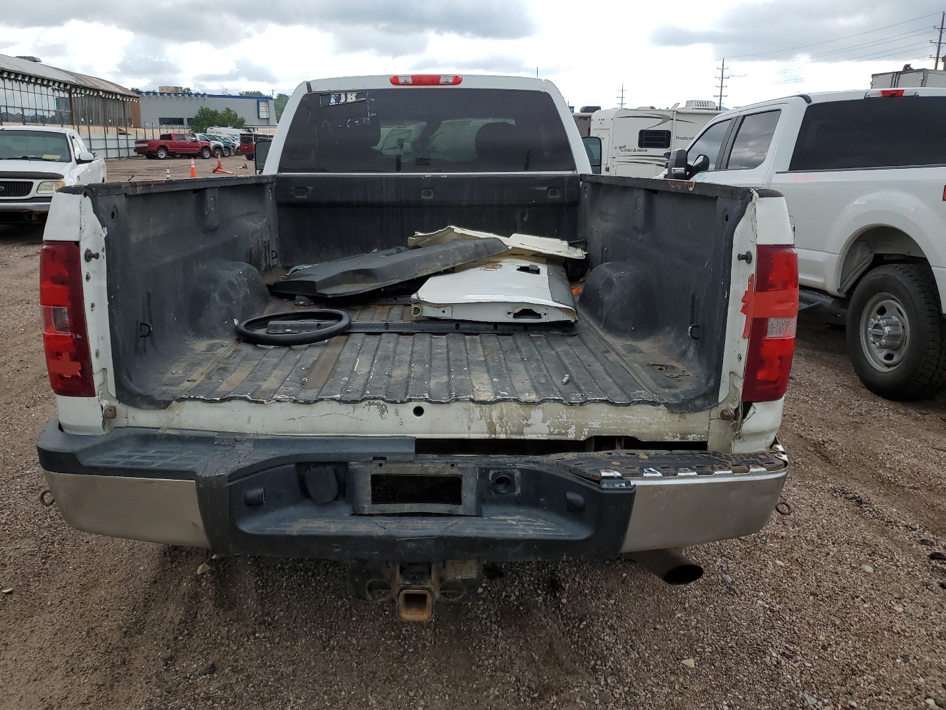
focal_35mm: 29
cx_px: 430
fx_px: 793
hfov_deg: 61.5
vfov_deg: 48.2
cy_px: 317
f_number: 1.5
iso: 50
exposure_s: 1/2000
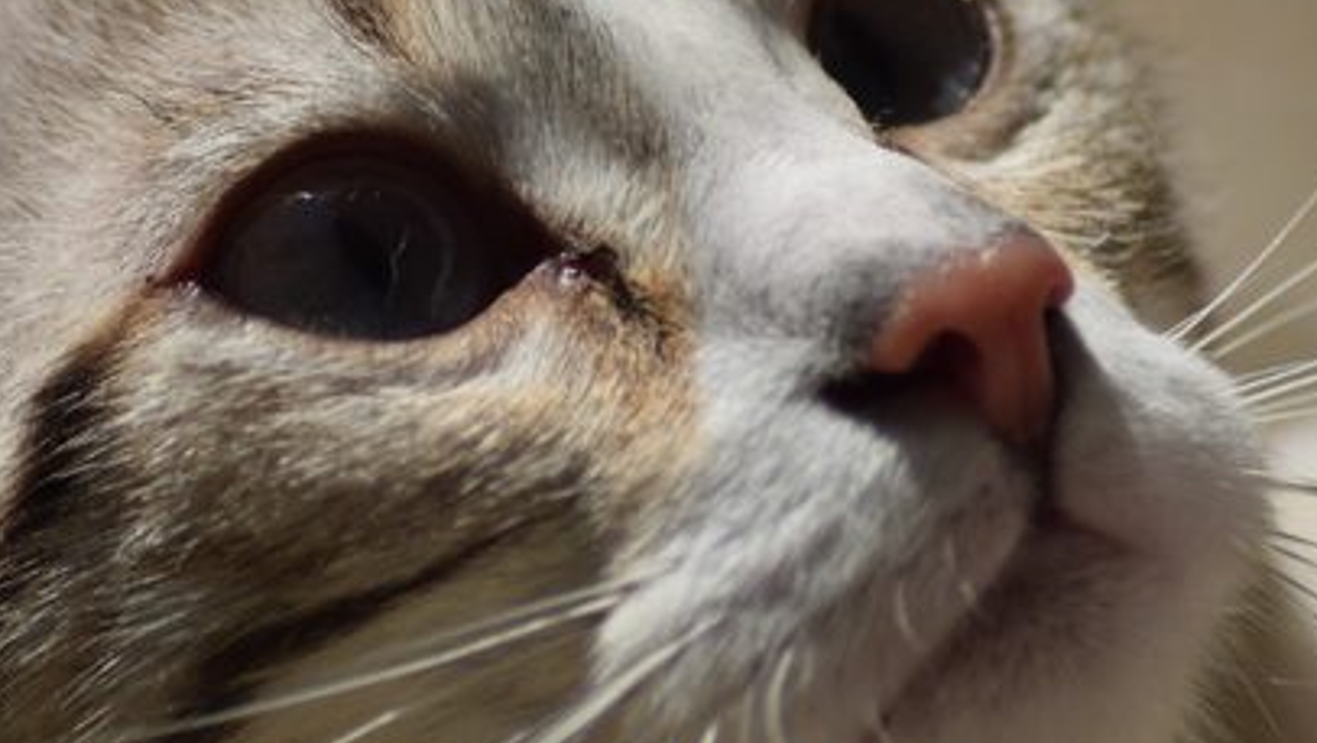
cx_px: 600
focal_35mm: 696
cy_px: 399
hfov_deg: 3.1
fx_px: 24321
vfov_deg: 1.7
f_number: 5.6
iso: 250
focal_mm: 300
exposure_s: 1/2000
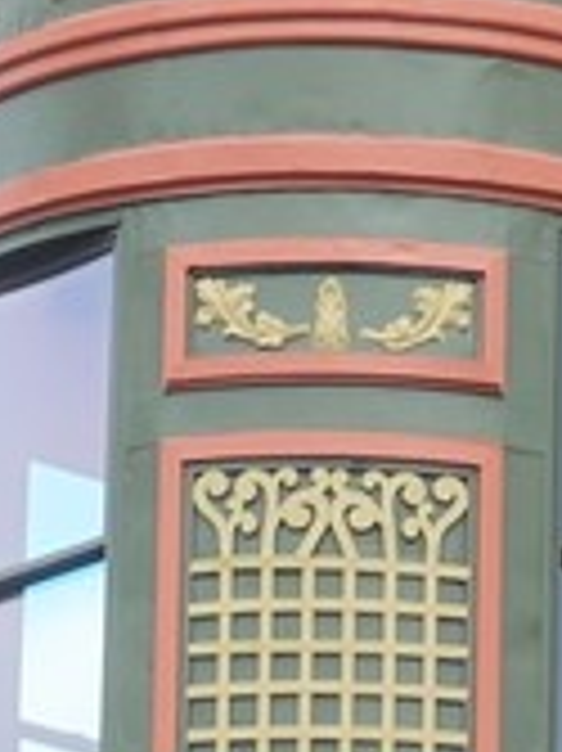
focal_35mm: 391
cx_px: 593
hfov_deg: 3.8
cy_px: 1657
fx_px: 8475
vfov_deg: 5.0
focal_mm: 15.31
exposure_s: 1/200
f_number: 5.6
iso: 125
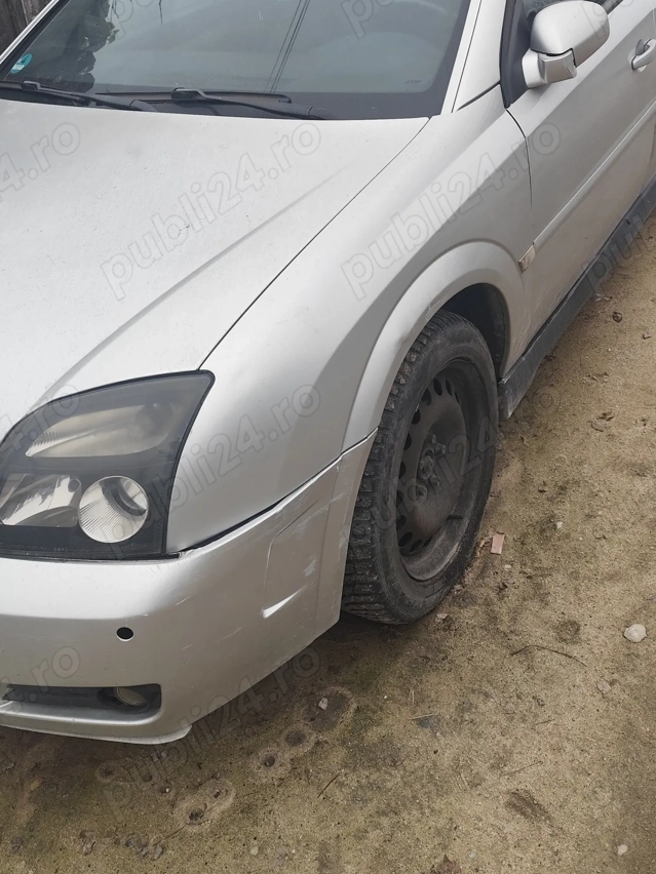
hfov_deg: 39.7
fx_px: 910
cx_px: 330
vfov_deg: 50.0
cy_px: 261
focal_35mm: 36
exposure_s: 1/100
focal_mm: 6.19
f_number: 1.65
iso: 64
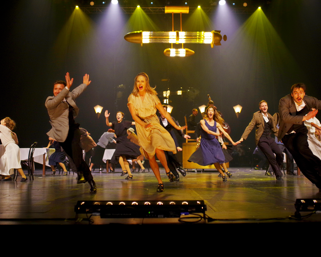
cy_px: 129
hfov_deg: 45.8
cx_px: 163
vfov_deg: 37.3
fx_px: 380
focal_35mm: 40
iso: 1600
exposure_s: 1/250
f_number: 1.8
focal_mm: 35
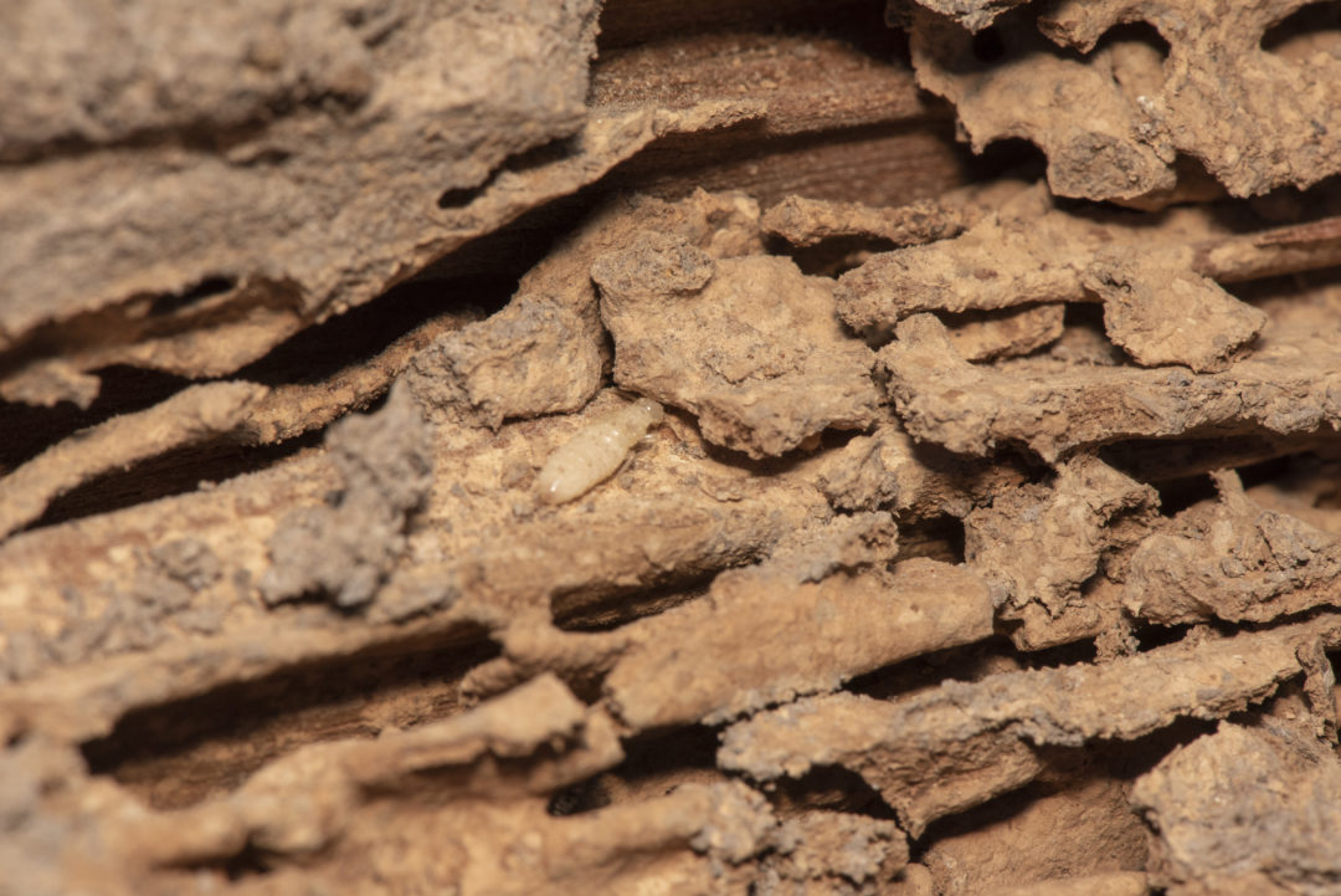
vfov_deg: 13.1
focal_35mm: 105
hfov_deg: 19.4
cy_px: 448
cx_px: 670
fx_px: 3913
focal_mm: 105
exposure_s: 1/125
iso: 400
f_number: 32
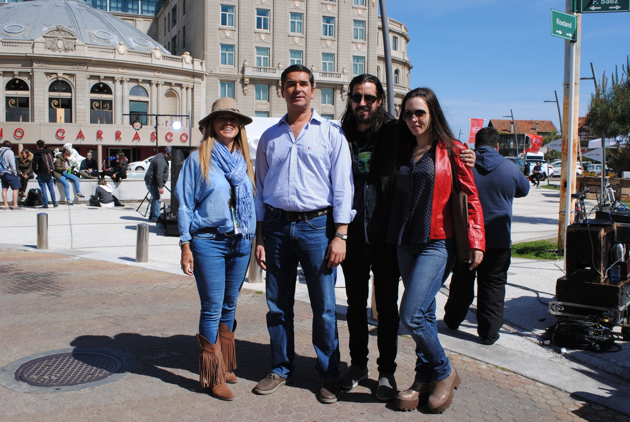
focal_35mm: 34
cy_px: 211
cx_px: 315
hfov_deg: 55.0
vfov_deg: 38.5
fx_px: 604
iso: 100
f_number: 9
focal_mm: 23
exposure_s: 1/320
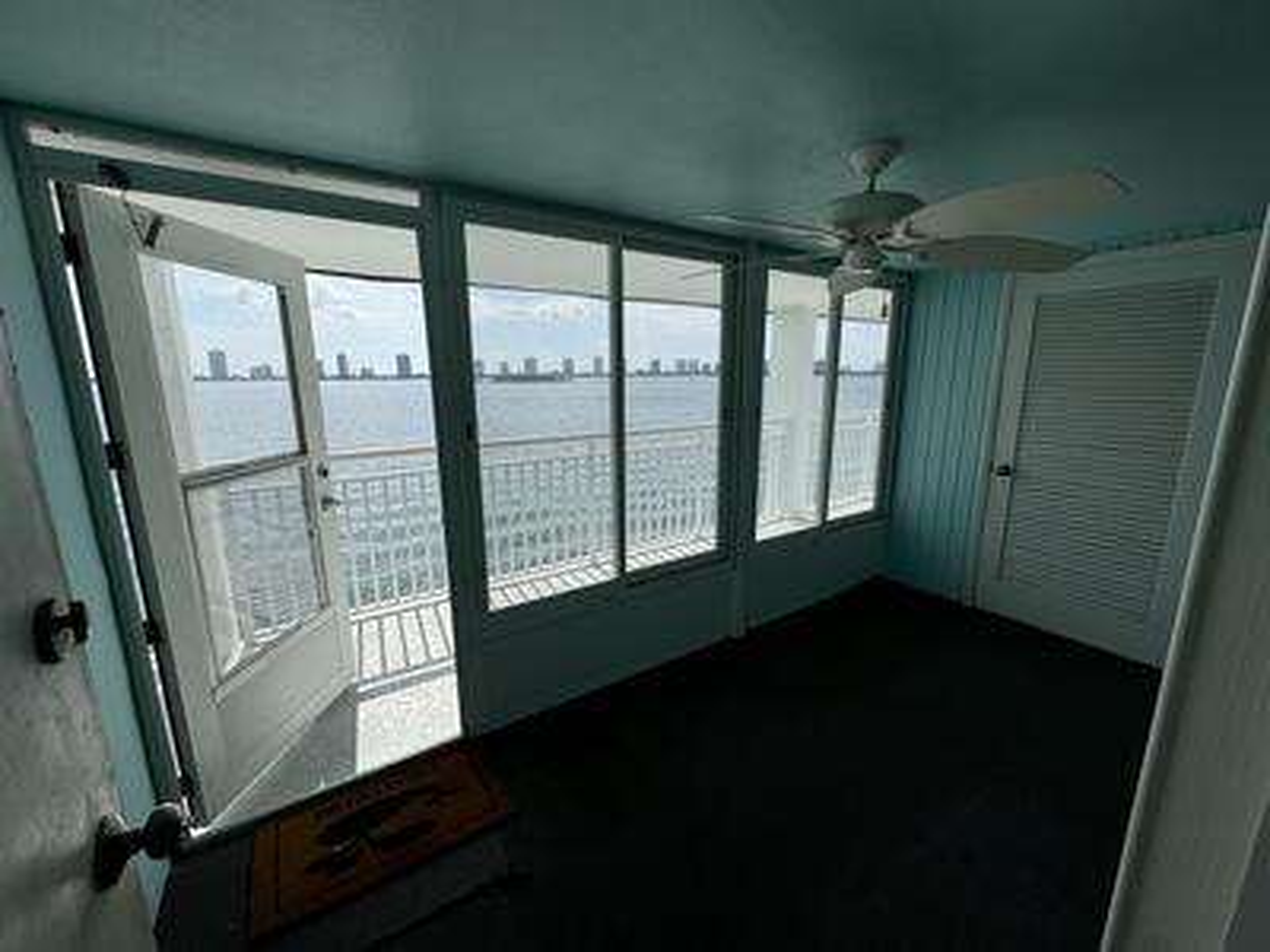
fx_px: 514
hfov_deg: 102.1
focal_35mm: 14
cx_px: 635
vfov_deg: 85.7
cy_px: 476
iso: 50
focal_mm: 2.22
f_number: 2.2
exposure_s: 1/1832
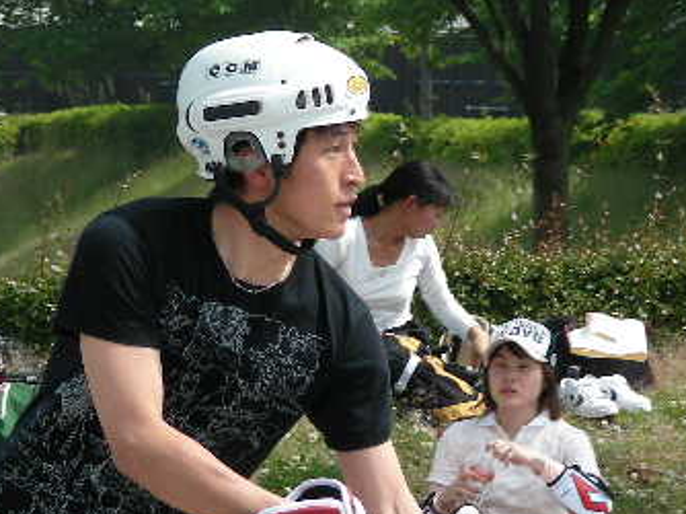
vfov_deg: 5.2
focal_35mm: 284
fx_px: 5624
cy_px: 360
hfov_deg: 7.0
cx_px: 281
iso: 50
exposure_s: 1/271
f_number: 4
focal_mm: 24.7
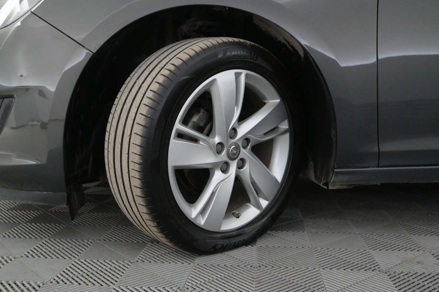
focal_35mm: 37
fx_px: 448
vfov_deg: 36.2
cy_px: 146
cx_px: 220
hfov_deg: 52.2
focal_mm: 24.5
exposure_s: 1/100
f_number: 5
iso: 2500
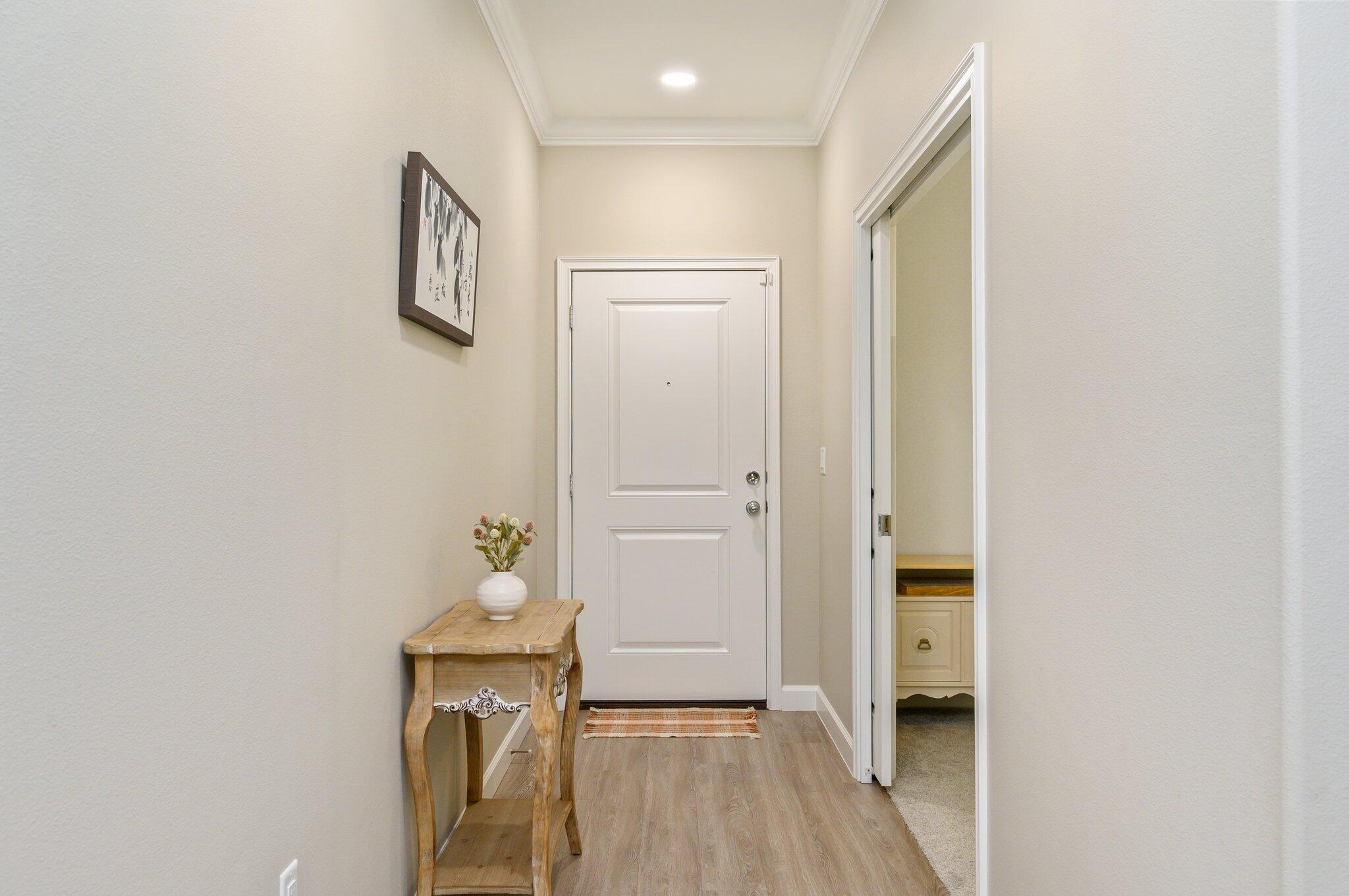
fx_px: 1011
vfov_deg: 47.9
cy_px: 448
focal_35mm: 27
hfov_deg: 67.4
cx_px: 674
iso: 400
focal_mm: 27
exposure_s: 1/25
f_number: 8
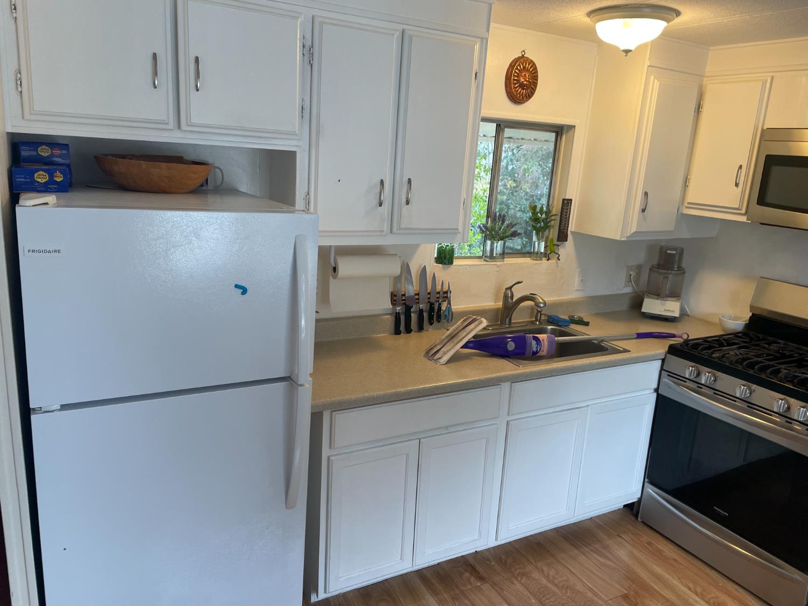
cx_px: 404
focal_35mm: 26
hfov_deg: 67.3
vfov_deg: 53.1
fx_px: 607
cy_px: 303
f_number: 1.6
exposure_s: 1/120
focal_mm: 4.2
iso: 100
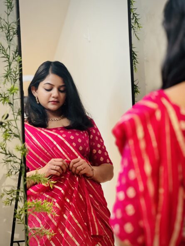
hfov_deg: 19.1
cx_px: 92
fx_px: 548
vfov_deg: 25.3
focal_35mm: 77
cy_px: 123
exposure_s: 1/15
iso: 500
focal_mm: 9
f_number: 2.8
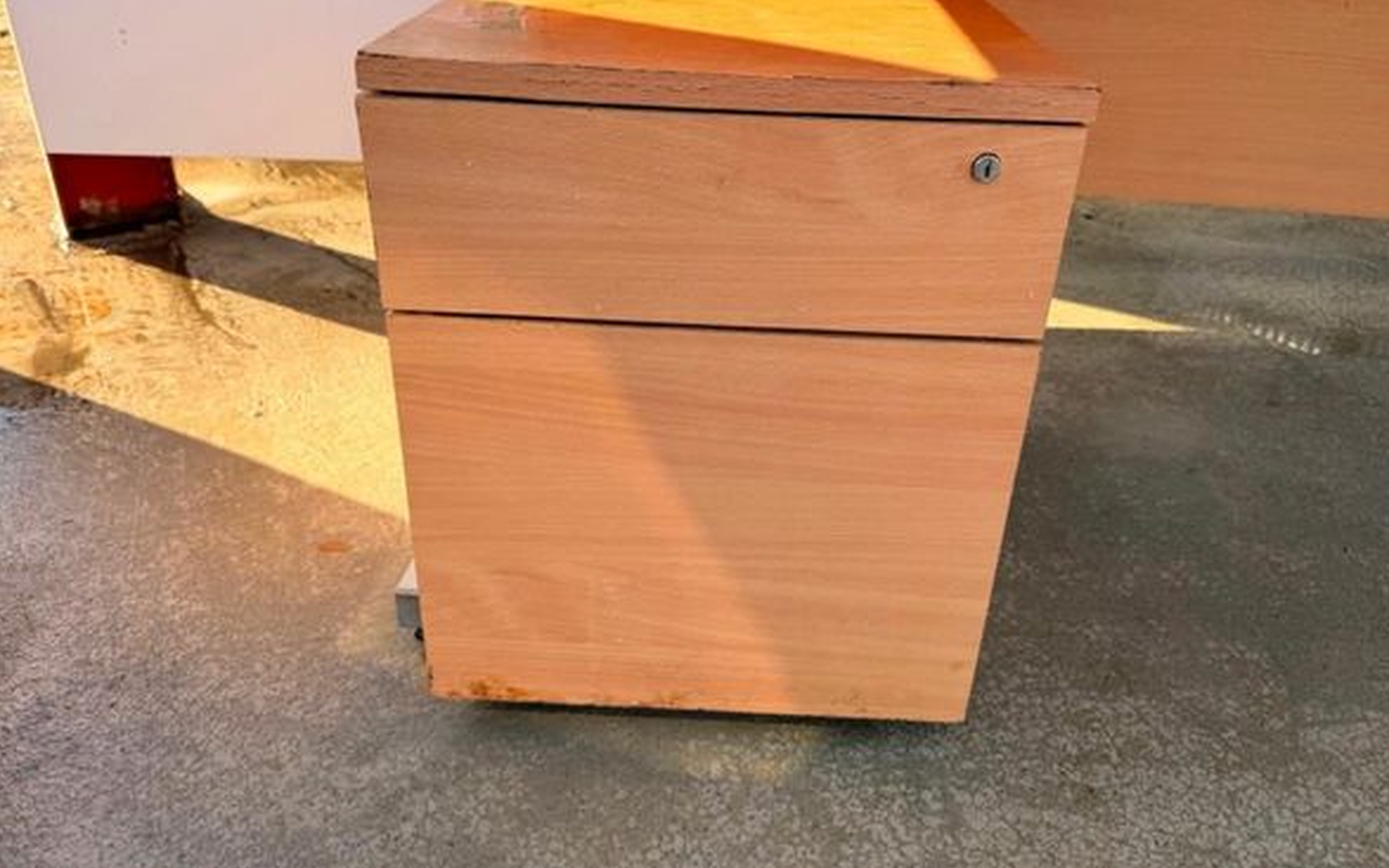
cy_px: 338
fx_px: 984
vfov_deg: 47.3
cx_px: 708
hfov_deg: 70.4
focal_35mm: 26
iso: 100
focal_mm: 6.76
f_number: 1.78
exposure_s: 1/967
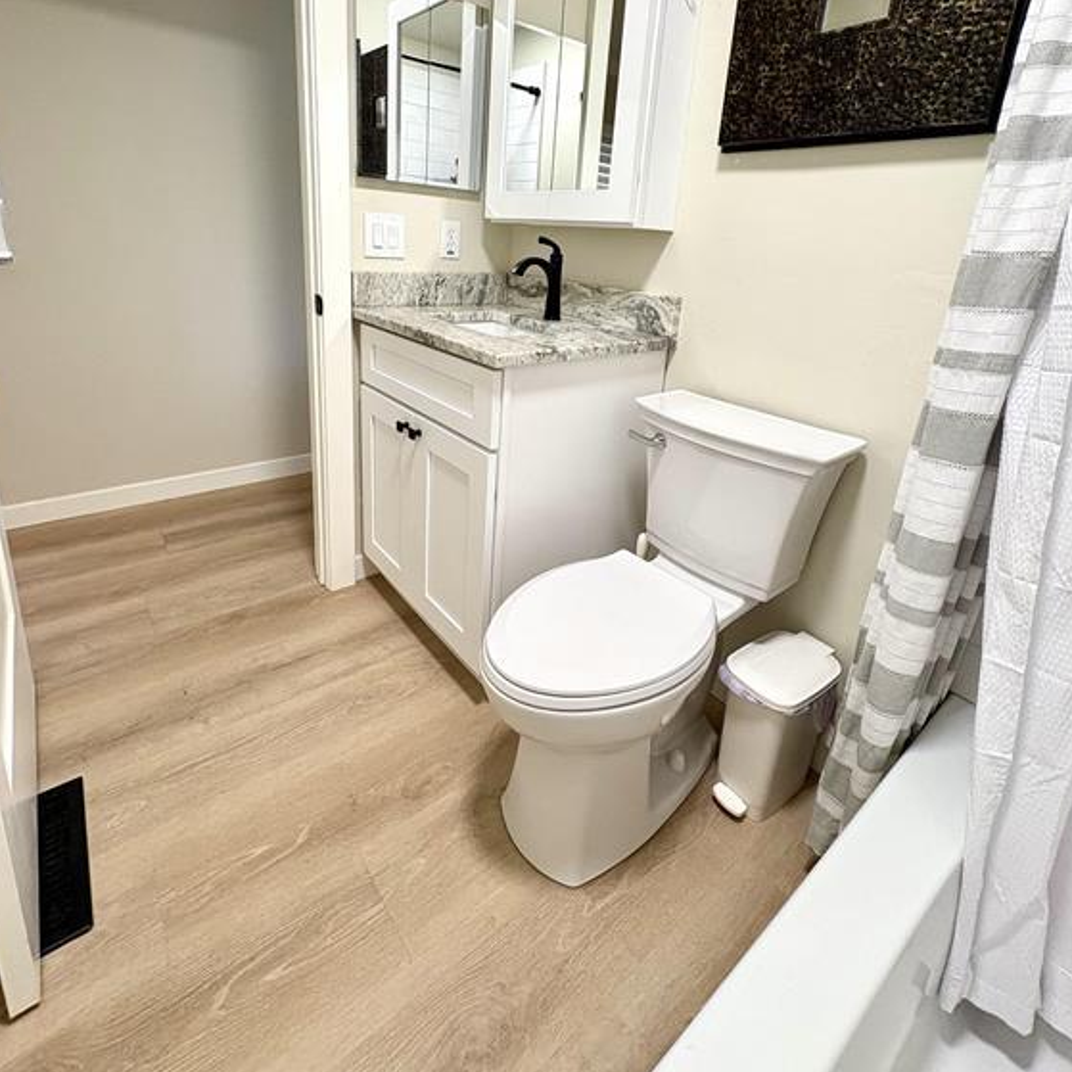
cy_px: 397
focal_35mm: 17
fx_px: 596
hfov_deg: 84.0
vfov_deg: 82.3
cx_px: 537
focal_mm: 2.22
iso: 160
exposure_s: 1/120
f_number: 2.2
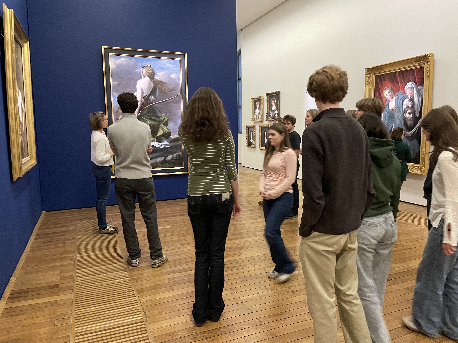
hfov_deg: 67.3
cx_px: 229
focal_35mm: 26
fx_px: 344
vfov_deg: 53.1
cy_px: 172
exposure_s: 1/29
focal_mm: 4.2
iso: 640
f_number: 1.6
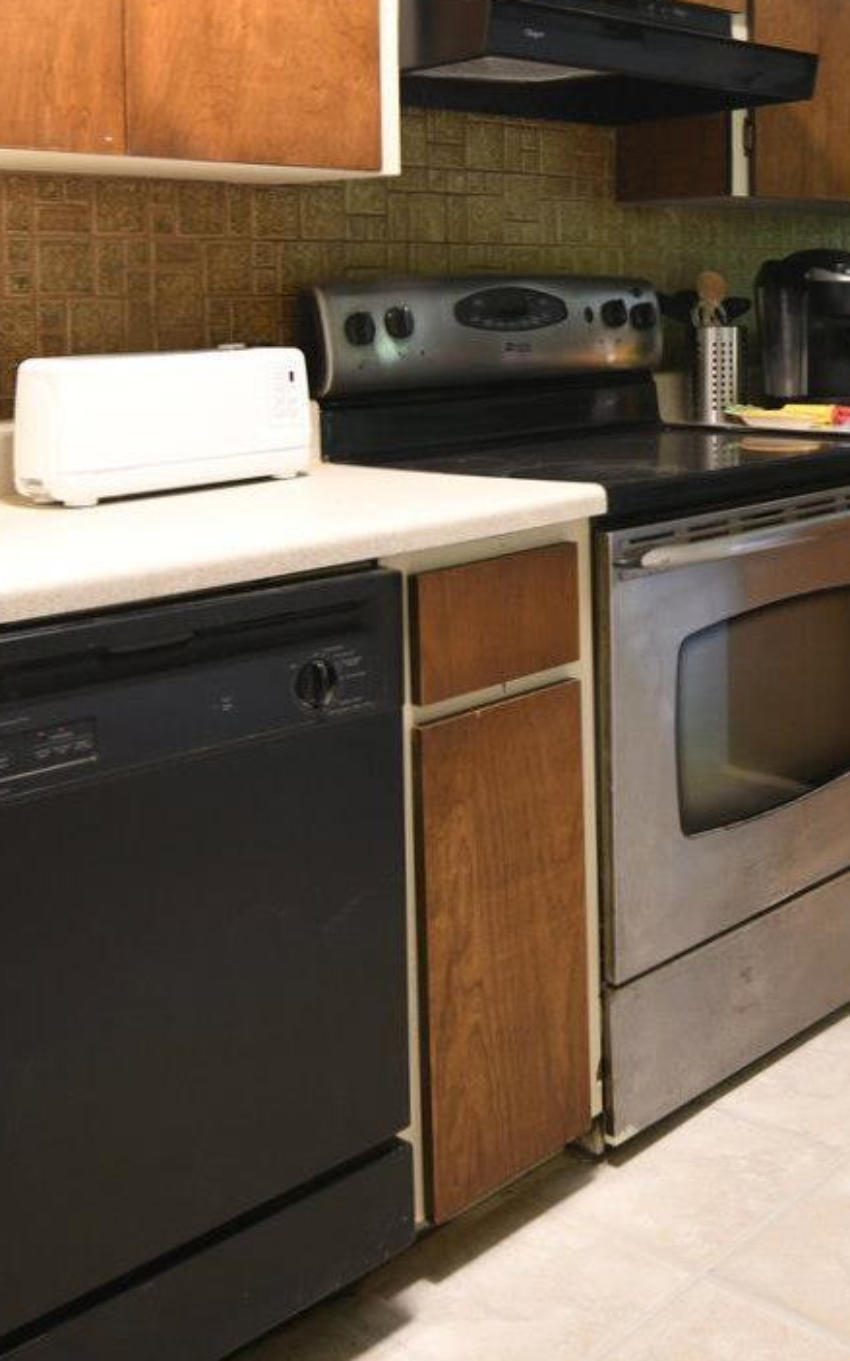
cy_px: 318
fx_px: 1632
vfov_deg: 43.6
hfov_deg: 27.7
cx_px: 819
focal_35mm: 44
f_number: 2.8
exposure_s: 1/15
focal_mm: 15
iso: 360
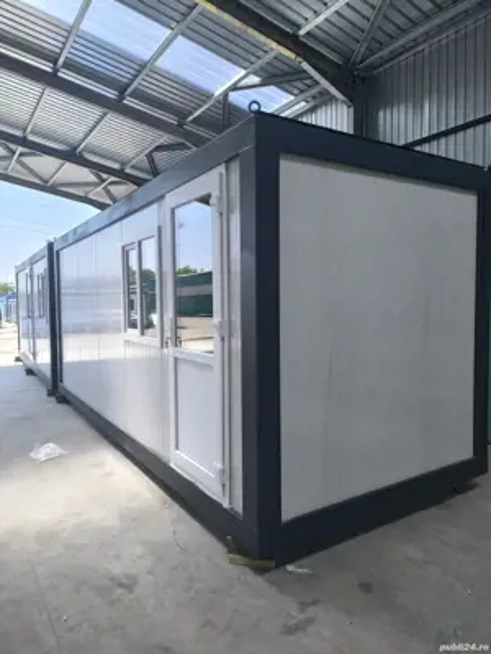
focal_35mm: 23
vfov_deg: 73.9
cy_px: 327
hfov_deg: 58.9
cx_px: 246
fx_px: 435
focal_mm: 6.14
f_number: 1.65
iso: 50
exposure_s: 1/451
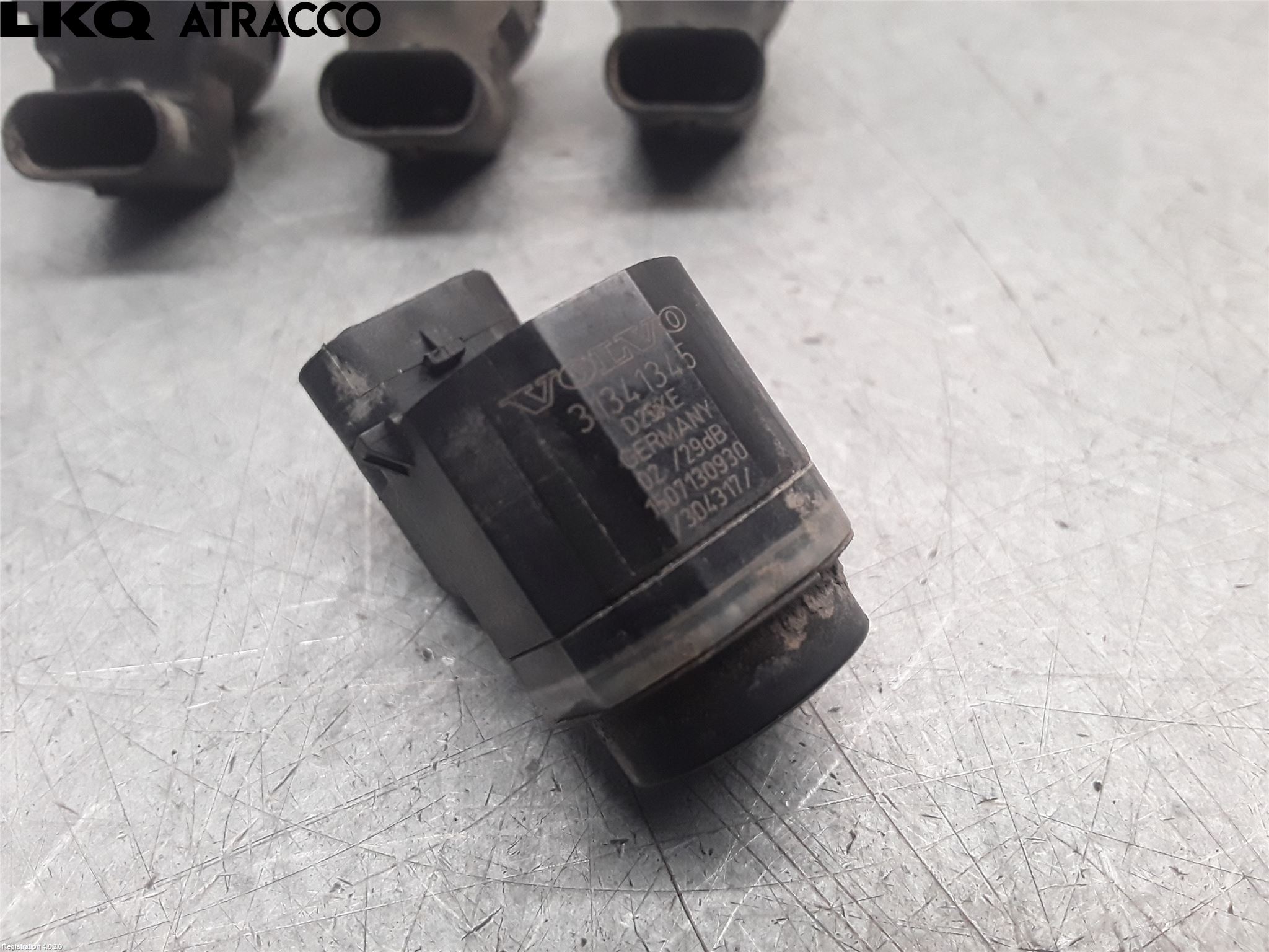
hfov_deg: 63.4
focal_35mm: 28
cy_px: 476
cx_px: 634
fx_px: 1026
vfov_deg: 49.7
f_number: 1.9
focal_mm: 2.91
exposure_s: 1/100
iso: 100
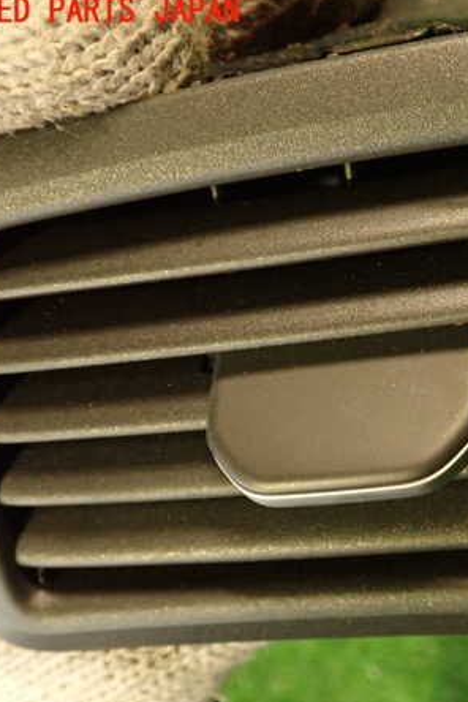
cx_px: 427
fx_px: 877
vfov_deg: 43.6
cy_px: 348
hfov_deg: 28.6
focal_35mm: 45
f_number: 2.4
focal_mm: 5.79
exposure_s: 1/30
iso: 500
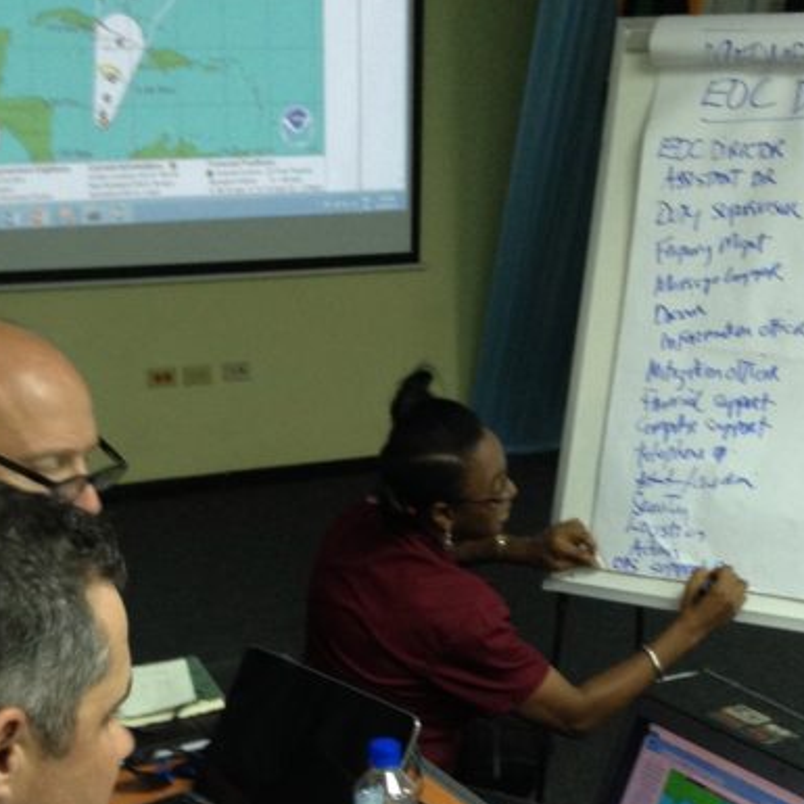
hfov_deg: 25.7
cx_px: 360
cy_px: 753
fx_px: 1761
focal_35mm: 67
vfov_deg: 24.8
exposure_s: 1/20
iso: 160
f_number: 2.4
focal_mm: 4.28
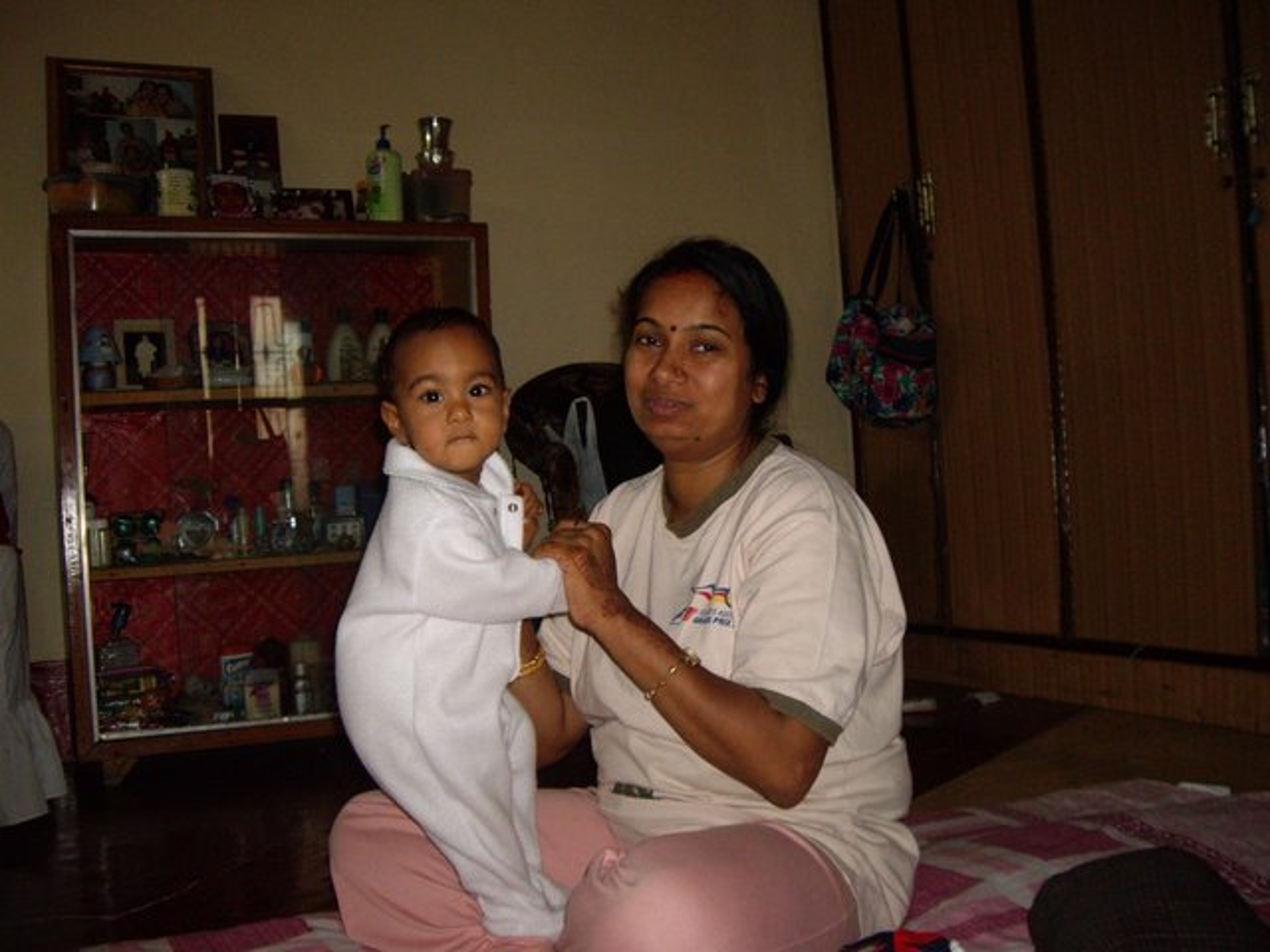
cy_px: 476
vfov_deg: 37.7
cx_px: 635
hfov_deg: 49.0
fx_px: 1394
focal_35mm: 38
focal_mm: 6.2
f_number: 2.7
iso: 200
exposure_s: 1/40
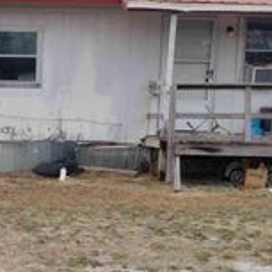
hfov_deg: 21.3
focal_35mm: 78
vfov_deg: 22.0
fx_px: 693
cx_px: -7
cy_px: 204
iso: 127
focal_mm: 4.71
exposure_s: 1/120
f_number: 1.7
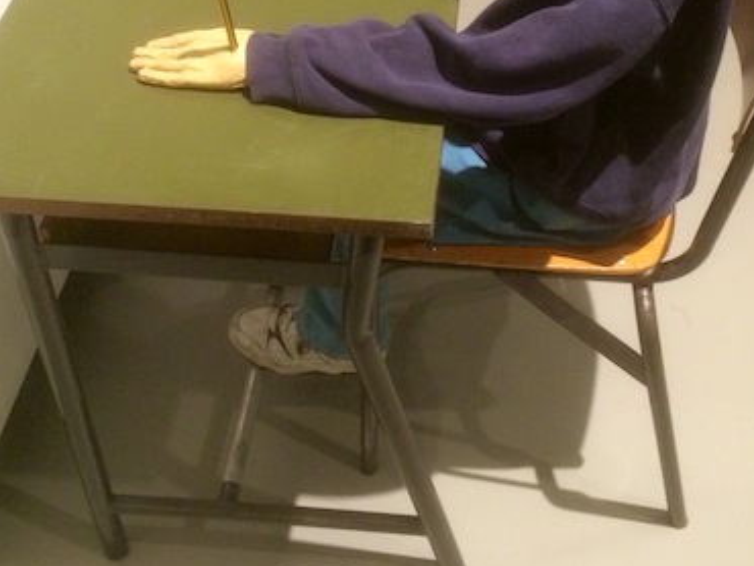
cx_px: 410
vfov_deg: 26.2
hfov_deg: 35.5
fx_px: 1177
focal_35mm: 54
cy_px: 66
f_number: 2.2
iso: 320
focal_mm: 4.12
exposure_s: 1/15
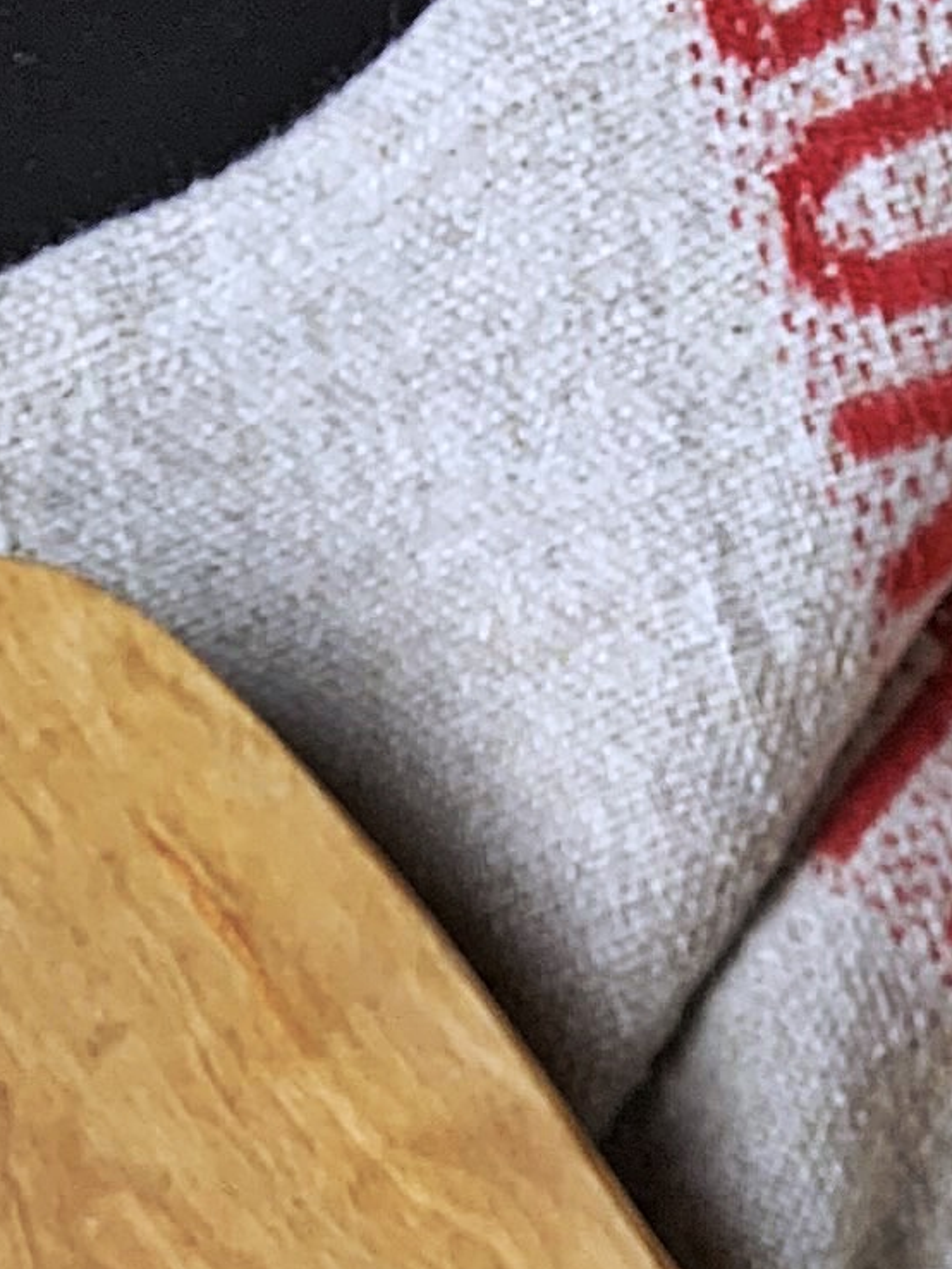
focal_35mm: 142
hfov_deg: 9.9
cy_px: 3011
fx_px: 5204
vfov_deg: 11.5
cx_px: 1737
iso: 64
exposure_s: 1/100
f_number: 1.8
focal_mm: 4.25
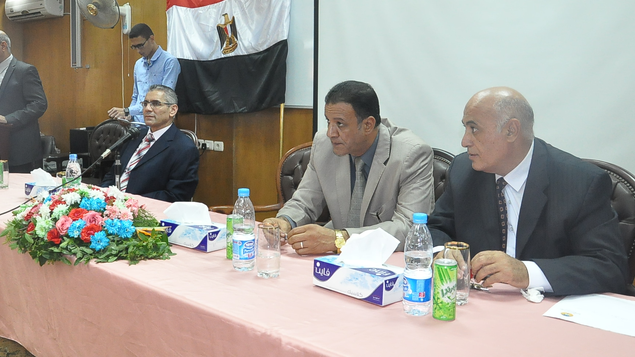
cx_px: 270
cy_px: 124
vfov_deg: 33.5
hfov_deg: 56.4
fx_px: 589
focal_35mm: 35
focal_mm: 18
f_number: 5.6
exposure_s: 1/80
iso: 3200
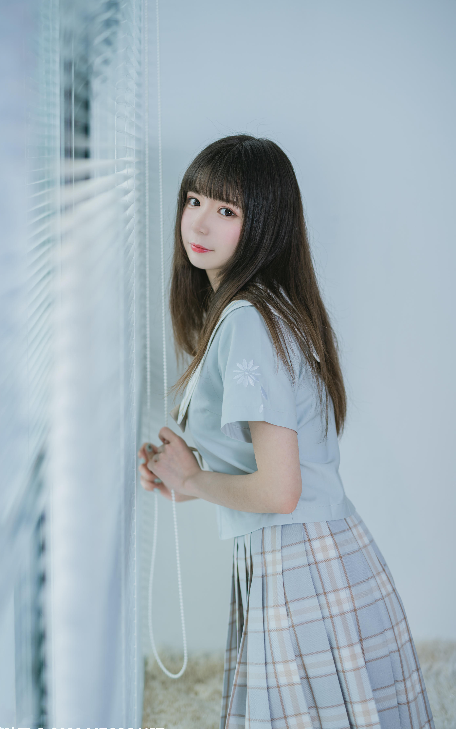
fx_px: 1034
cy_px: 371
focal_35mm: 52
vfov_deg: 38.9
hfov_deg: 24.9
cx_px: 224
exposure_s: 1/250
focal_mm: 50
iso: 80
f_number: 1.8
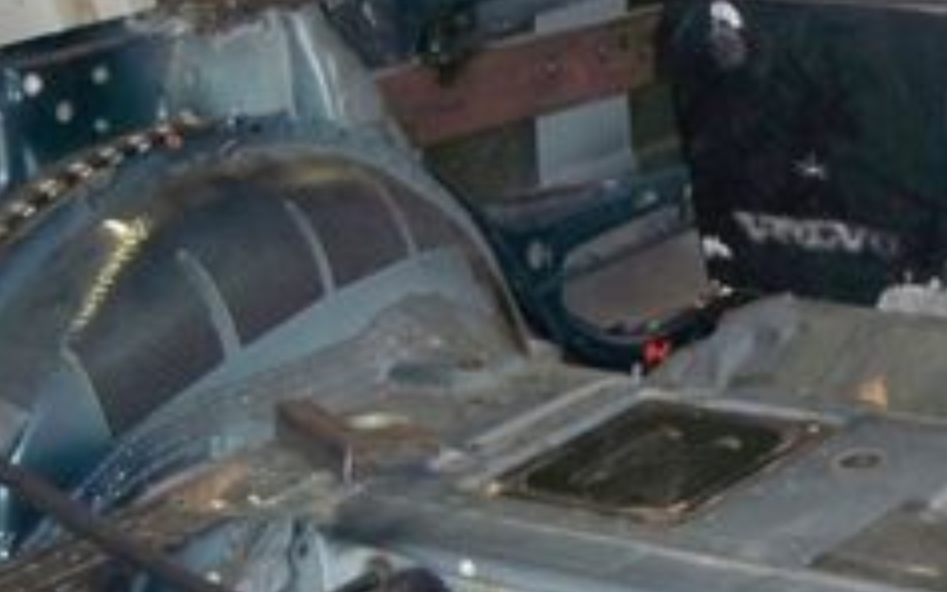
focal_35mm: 102
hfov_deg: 18.8
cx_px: 1271
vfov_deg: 12.7
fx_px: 2632
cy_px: 74
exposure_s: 1/30
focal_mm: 7.9
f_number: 3.1
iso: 400
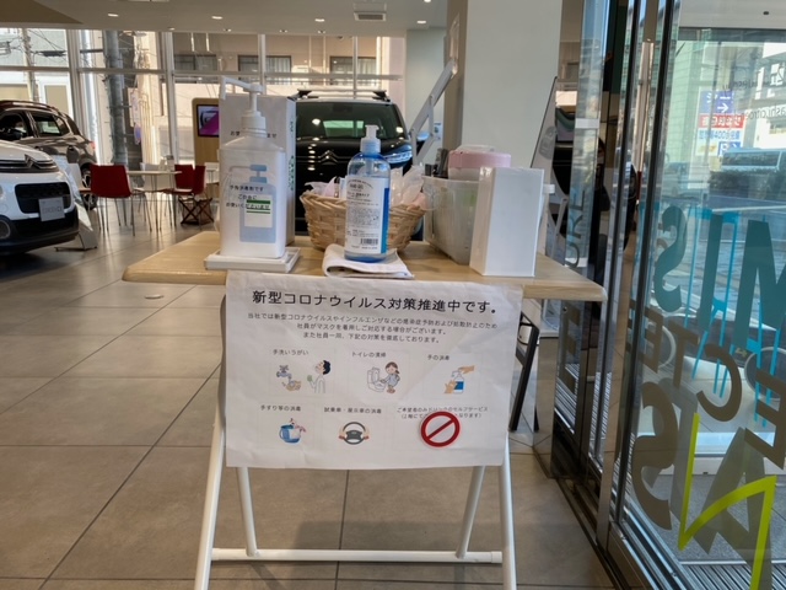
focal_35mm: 26
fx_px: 590
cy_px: 295
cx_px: 393
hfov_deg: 67.3
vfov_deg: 53.1
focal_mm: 4.25
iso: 32
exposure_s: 1/187
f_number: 1.8
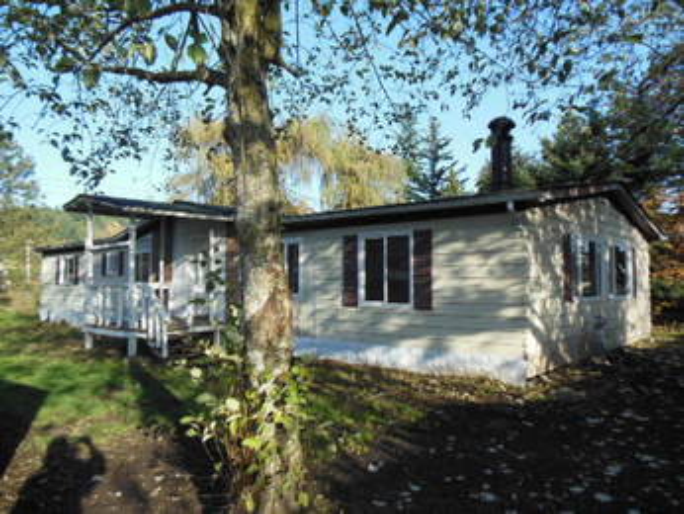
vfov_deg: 54.9
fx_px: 494
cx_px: 342
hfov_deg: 69.4
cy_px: 257
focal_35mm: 25
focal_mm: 4.5
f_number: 3.2
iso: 125
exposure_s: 1/640
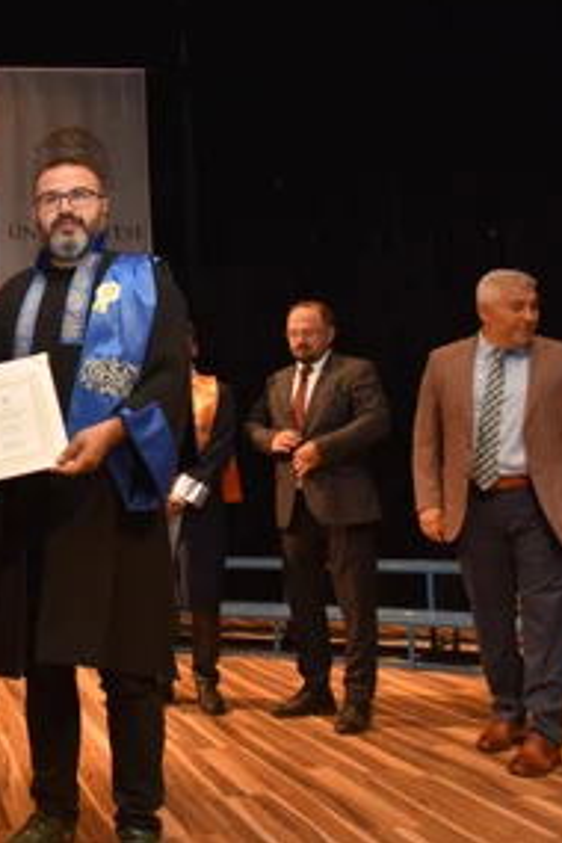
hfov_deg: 32.3
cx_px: -33
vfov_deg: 51.9
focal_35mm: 37
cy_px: 416
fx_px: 866
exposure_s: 1/60
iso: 1600
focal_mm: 24
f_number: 8
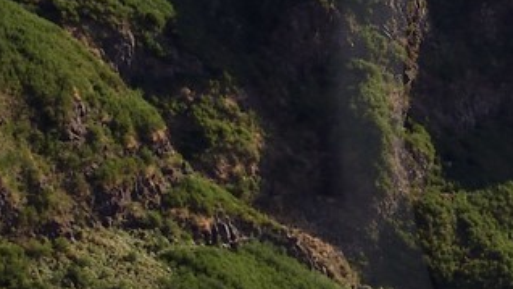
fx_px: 2435
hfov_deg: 11.0
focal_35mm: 179
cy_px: 98
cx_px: 997
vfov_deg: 6.8
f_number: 13
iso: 200
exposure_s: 1/250
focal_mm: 34
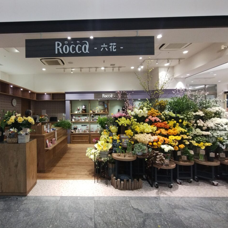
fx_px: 142
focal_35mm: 19
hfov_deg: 76.7
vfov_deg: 77.7
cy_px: 113
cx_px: 90
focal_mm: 1.66
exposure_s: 1/33.3
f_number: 2.2
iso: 188
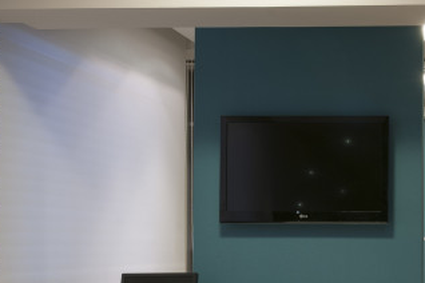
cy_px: 176
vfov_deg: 23.3
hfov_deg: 33.9
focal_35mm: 58
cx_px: 311
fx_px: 685
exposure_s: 1.3
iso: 100
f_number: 11
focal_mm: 18
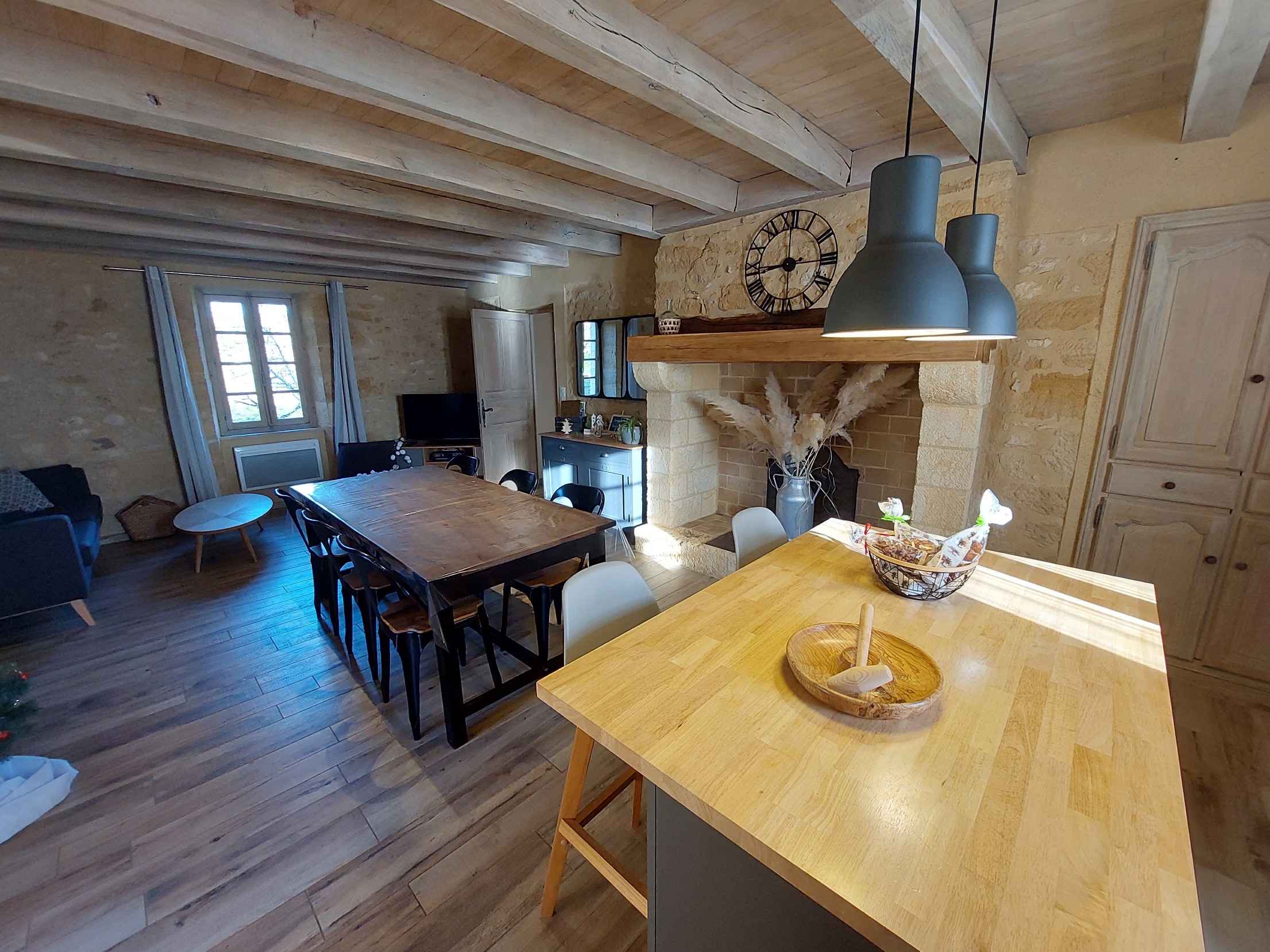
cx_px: 635
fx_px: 477
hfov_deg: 106.2
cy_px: 476
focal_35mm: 13
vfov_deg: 89.9
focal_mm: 1.74
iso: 100
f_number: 2.2
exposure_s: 1/50
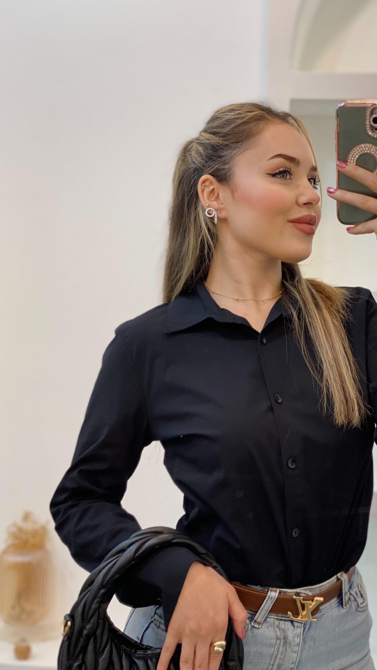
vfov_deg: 34.9
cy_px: 334
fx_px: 1066
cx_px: 245
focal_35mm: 60
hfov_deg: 20.0
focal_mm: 6
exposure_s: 1/100
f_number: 2
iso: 100
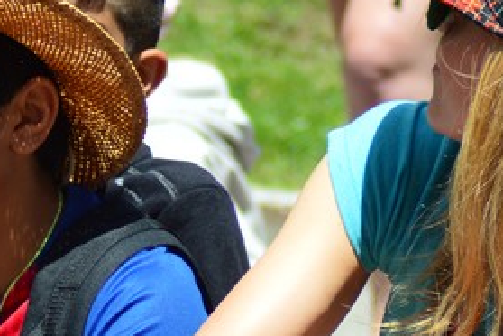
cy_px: 321
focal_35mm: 385
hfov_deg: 5.3
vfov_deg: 3.6
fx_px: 5379
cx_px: 96
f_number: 4
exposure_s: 1/500
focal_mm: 70
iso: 100
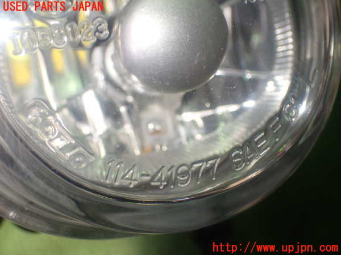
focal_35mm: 47
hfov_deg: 40.4
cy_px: 128
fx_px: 463
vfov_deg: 30.9
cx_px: 170
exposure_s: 1/50
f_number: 3.1
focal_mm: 8.4
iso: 200
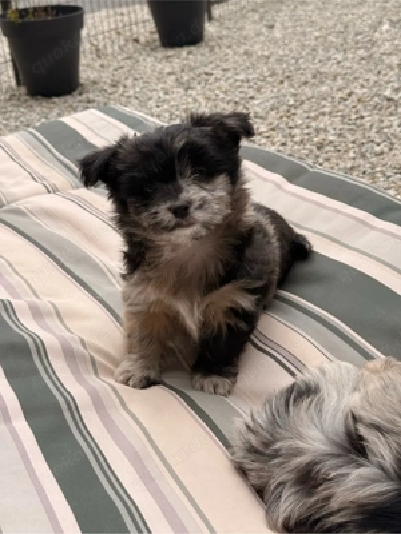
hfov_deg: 30.3
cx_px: 200
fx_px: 741
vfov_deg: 39.7
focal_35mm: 48
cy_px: 267
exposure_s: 1/1149
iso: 80
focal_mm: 6.76
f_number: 1.78
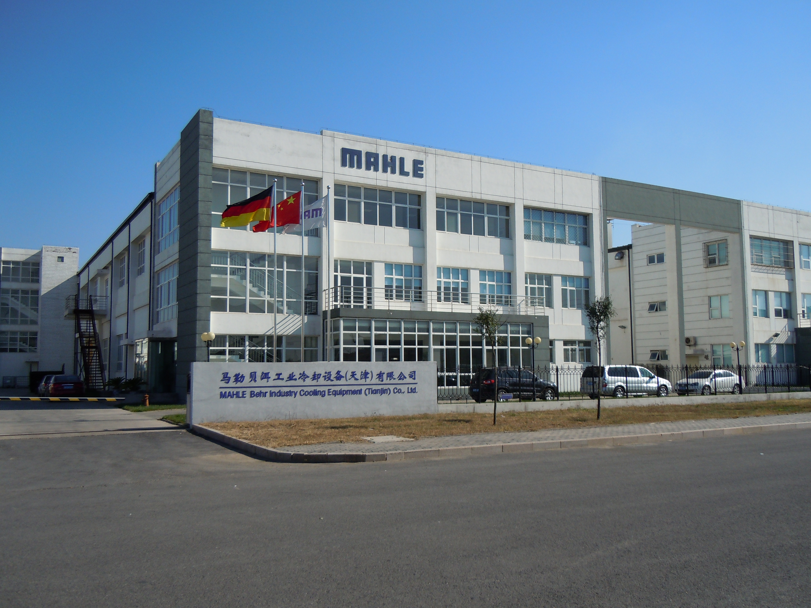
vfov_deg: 46.8
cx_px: 406
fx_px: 703
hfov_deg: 60.0
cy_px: 304
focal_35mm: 30
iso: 100
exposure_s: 1/400
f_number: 7
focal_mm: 5.4
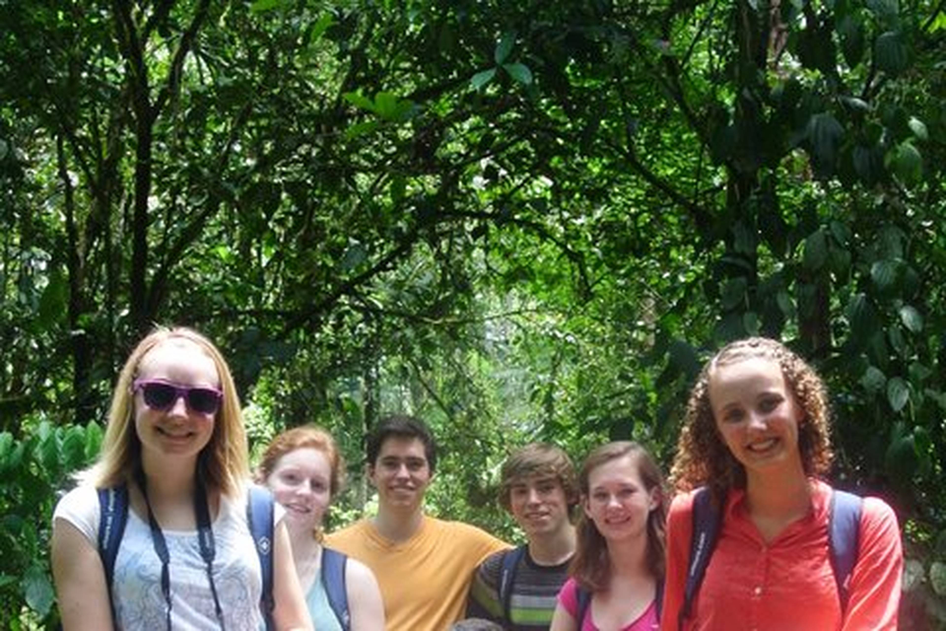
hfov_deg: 67.4
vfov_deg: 47.9
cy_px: 316
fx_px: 709
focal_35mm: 27
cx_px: 473
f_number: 8
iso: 250
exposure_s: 1/60
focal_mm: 10
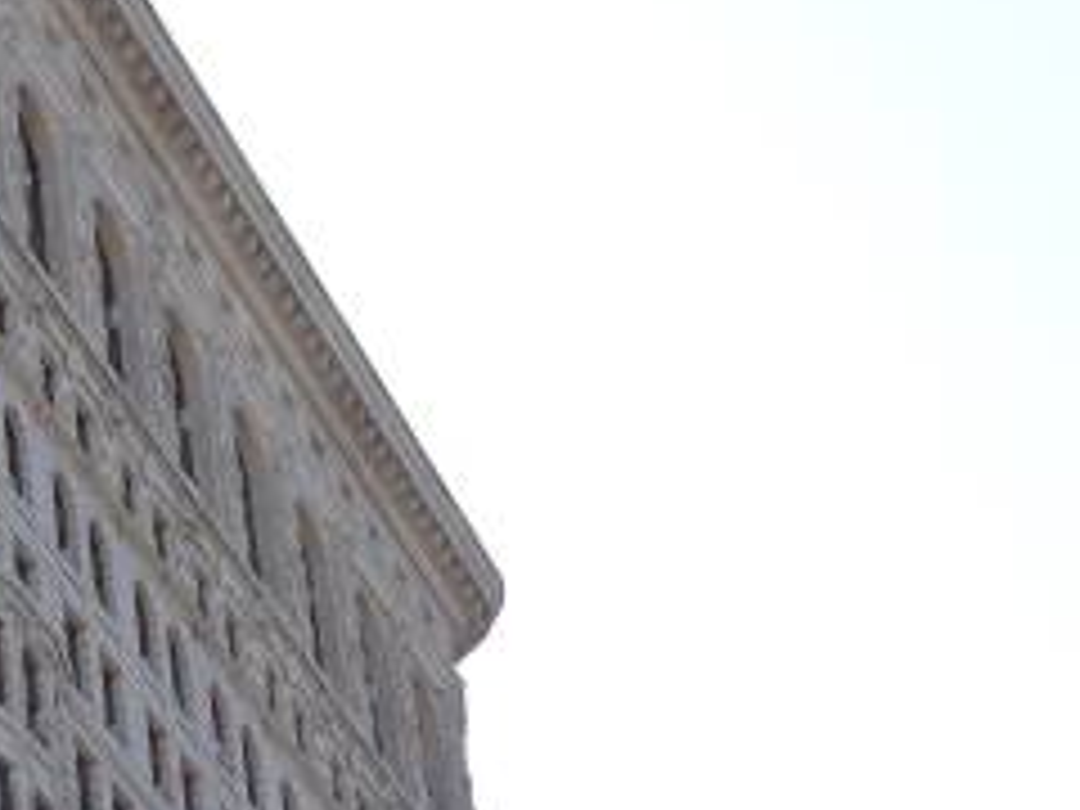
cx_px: 76
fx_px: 4493
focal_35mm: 144
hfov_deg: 13.6
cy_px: 364
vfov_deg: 10.3
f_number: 2.8
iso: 80
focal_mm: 12.8
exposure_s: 1/640
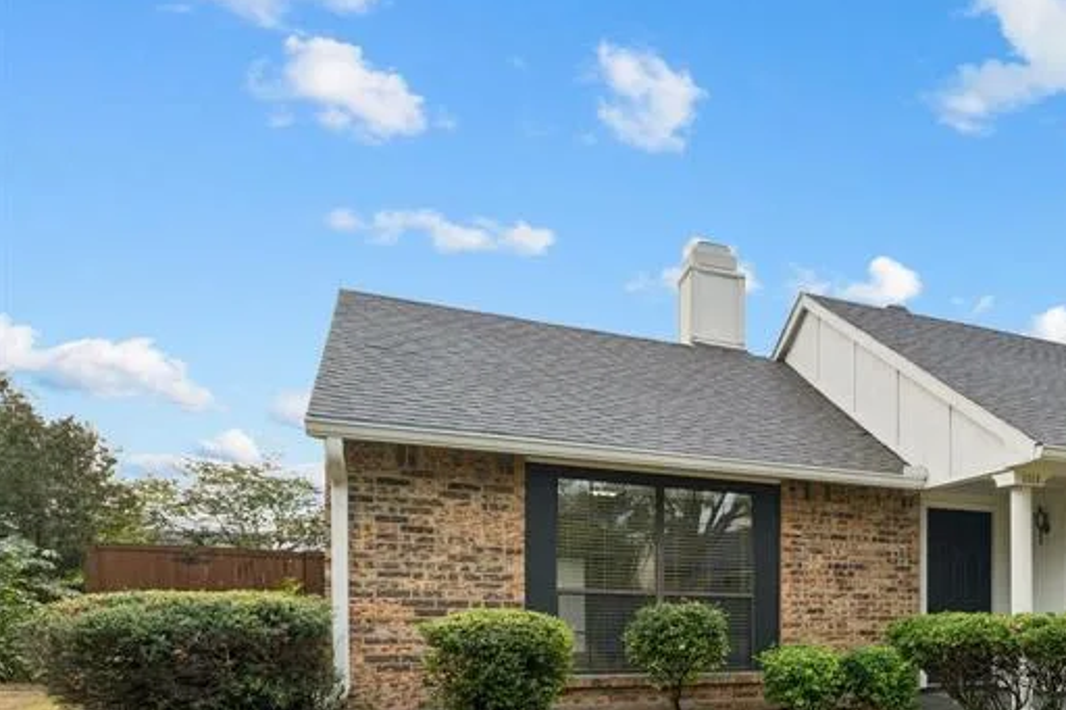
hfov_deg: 48.4
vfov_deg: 38.0
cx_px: 1064
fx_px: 947
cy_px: 656
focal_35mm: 32
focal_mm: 16
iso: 250
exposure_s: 1/25
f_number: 8
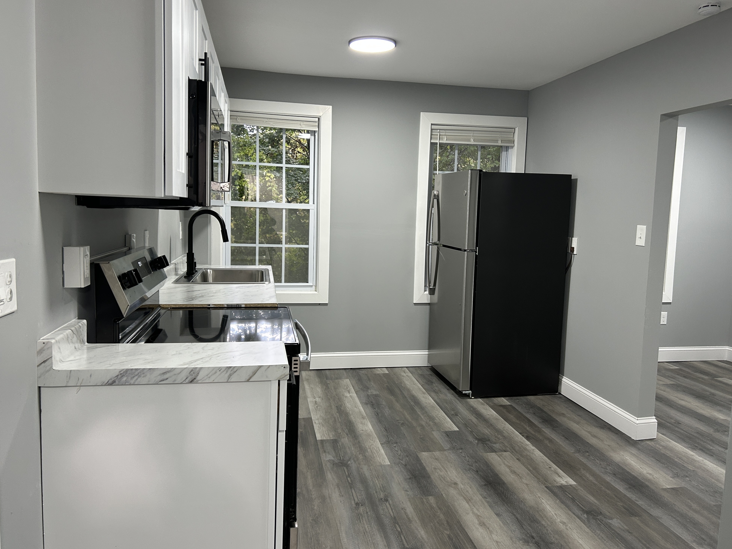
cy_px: 273
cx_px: 373
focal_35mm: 27
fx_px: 571
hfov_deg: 65.3
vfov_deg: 51.4
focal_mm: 5.7
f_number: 1.5
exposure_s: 1/60
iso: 100
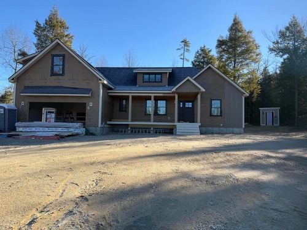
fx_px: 213
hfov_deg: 71.6
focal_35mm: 24
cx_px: 154
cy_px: 115
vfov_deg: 56.8
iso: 80
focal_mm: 6.76
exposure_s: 1/1855
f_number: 1.78
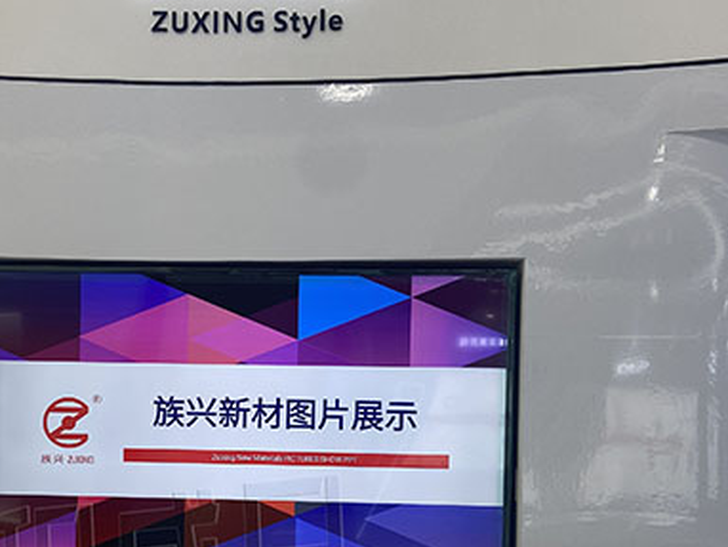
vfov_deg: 27.8
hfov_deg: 37.1
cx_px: 240
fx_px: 1073
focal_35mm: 51
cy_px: 460
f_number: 1.8
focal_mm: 4.25
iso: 32
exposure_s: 1/109
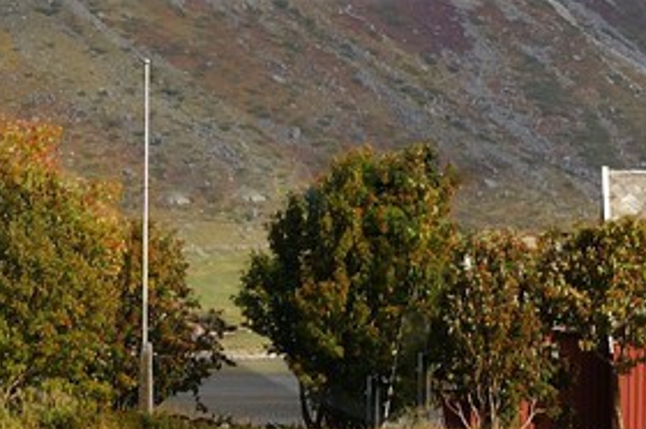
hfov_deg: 3.4
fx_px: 10754
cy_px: -381
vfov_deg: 2.3
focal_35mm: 600
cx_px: 646
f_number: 9
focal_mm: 105
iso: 200
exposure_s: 1/250
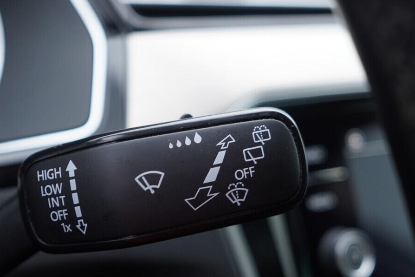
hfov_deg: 34.3
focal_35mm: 58
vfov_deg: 23.3
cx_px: 158
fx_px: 669
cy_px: 164
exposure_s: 1/40
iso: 200
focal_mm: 24
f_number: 2.8
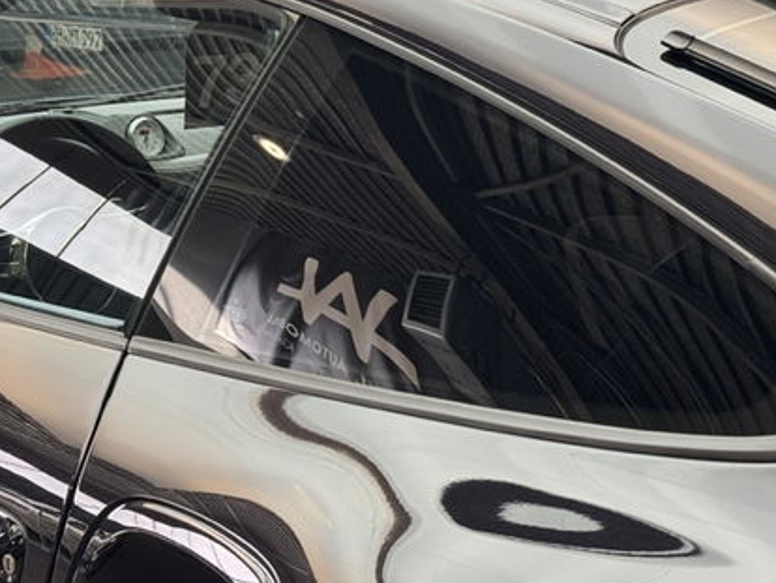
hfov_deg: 21.9
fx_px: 1996
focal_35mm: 89
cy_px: 262
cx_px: 247
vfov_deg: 16.6
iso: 100
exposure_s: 1/50
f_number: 1.78
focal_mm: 6.76
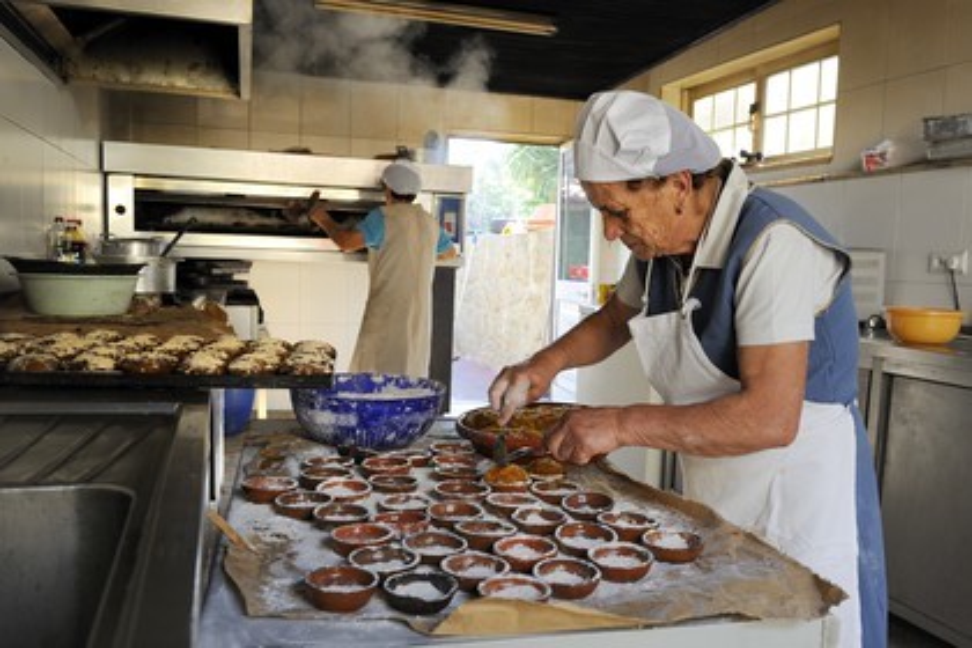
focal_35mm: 31
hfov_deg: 60.3
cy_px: 324
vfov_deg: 42.3
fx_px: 837
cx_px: 486
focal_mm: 31
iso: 800
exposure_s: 1/125
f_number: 5.6
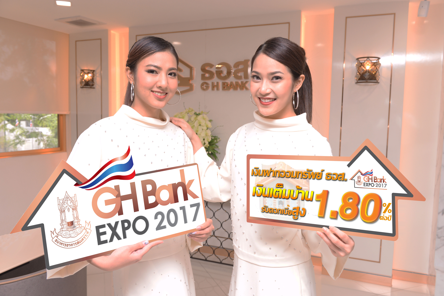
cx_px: 222
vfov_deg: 42.4
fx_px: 382
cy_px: 148
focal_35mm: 31
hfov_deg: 60.3
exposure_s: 1/125
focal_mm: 31
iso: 640
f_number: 5.6
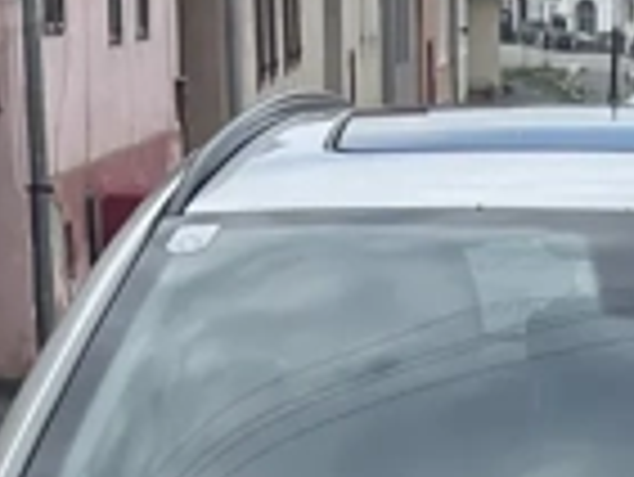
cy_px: 1080
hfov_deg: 10.6
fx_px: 3373
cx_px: 688
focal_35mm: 184
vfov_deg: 7.6
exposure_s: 1/2309
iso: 50
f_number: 1.6
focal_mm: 5.1
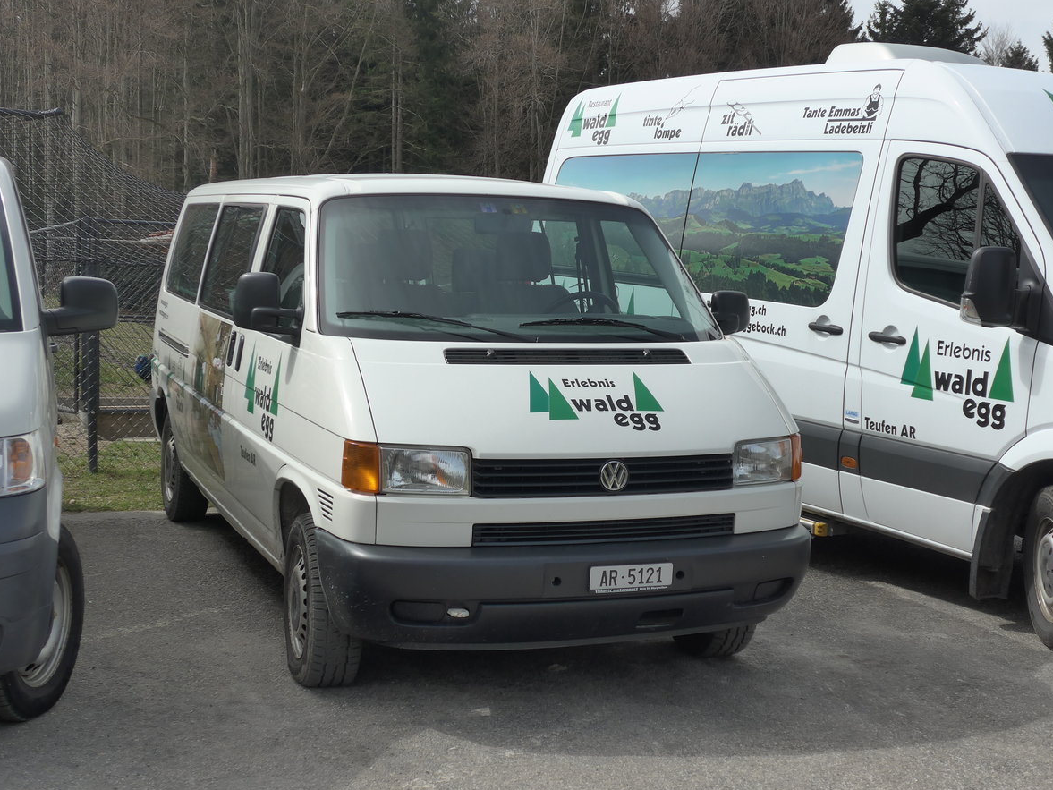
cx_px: 526
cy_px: 400
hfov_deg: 36.2
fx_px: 1612
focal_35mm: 53
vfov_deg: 27.5
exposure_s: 1/1300
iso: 160
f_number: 3.3
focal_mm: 10.7
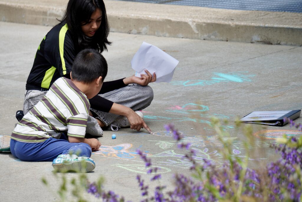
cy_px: 101
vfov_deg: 6.5
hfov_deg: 9.7
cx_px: 151
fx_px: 1774
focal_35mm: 212
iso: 100
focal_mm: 141
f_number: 5.6
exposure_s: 1/500
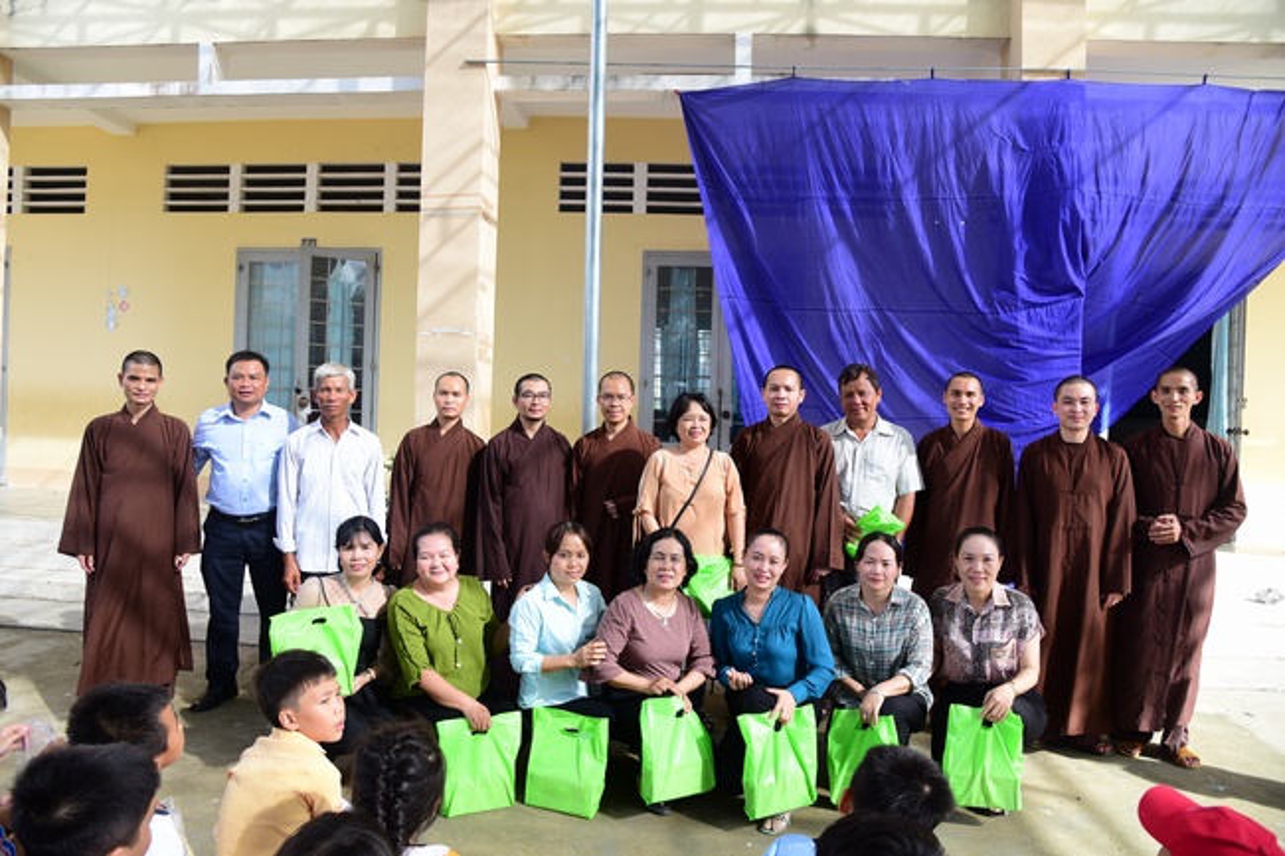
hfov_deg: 73.8
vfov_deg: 53.1
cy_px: 428
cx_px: 642
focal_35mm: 24
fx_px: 856
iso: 200
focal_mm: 24
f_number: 5.6
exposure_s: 1/200
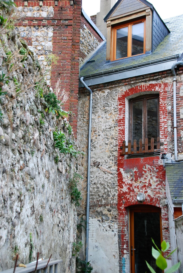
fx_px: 388
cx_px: 92
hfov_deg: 26.6
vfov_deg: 38.8
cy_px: 136
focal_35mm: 51
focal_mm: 34
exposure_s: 1/200
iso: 640
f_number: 7.1
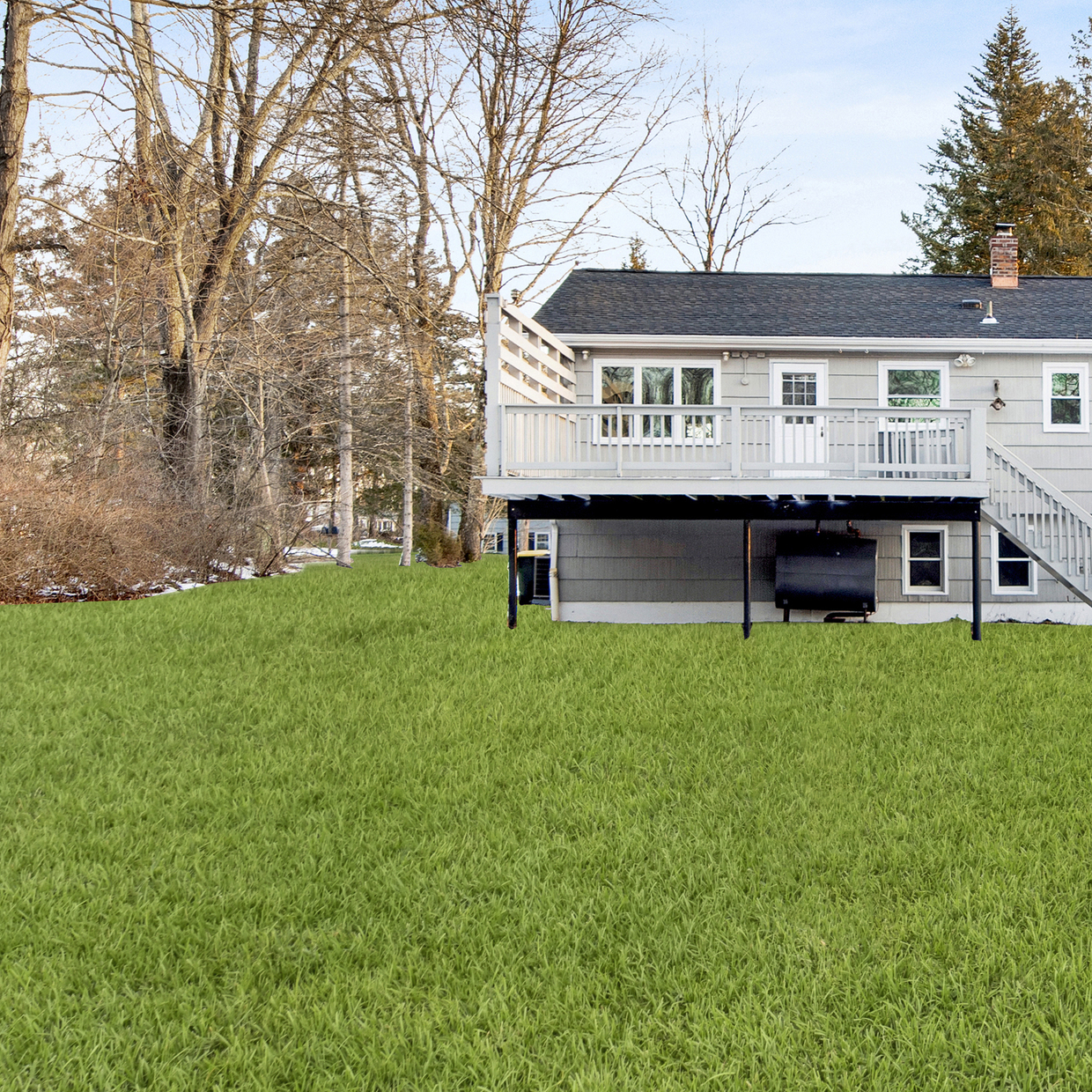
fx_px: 1465
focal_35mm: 41
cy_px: 523
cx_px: 948
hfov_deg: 38.5
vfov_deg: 40.9
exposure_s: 1/4
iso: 100
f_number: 9
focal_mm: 13
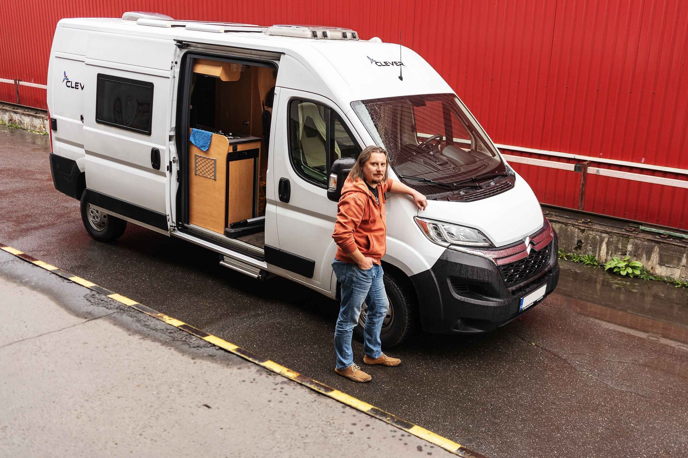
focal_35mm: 35
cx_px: 344
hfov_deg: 54.4
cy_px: 229
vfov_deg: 37.8
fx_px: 669
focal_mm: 35
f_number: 3.2
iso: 250
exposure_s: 1/200
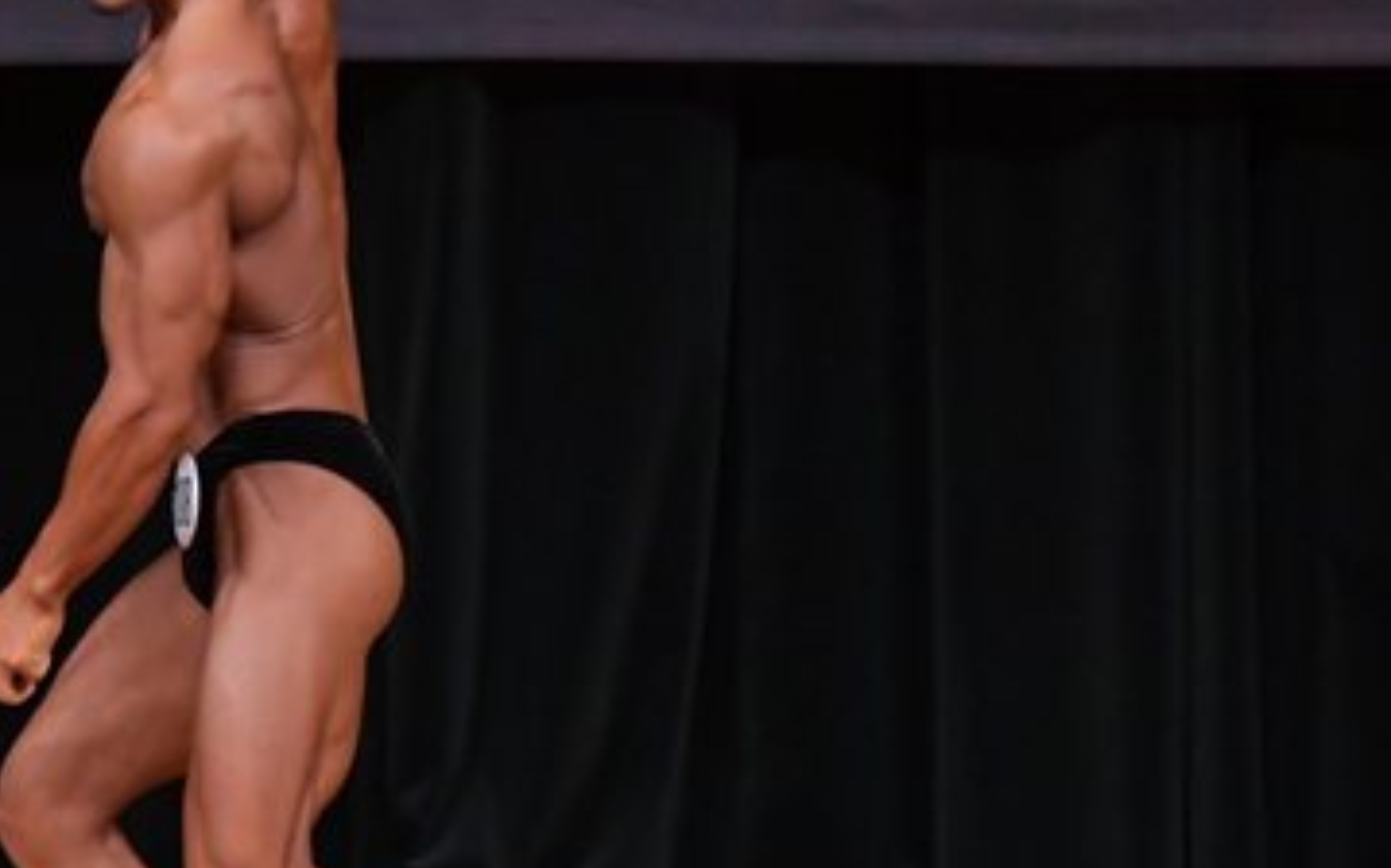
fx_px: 23758
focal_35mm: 627
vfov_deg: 2.1
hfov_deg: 3.4
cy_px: 415
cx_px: 444
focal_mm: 190
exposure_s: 1/400
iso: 4000
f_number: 5.6
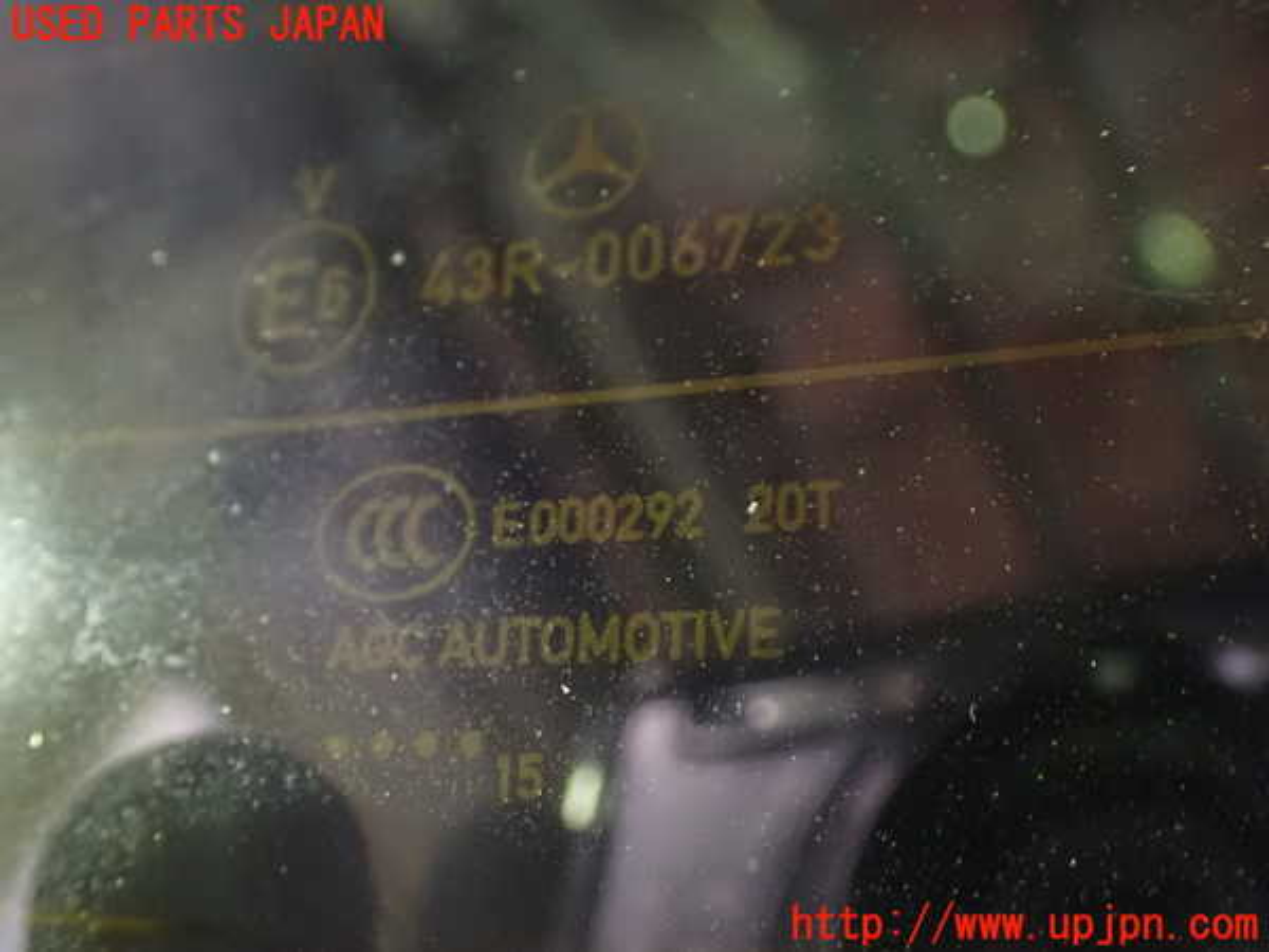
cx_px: 634
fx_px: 1503
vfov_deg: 35.1
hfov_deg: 45.8
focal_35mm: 41
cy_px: 476
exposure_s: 1/20
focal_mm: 7.31
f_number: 2.8
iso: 1600
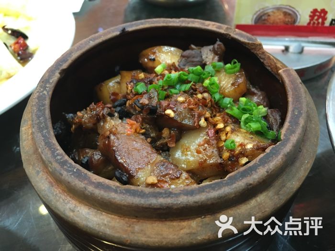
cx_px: 168
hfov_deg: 61.7
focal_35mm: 29
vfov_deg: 48.2
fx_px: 281
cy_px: 126
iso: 200
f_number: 2.2
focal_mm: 4.15
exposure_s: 1/20
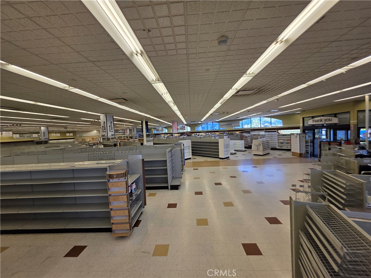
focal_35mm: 13
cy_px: 139
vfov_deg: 89.9
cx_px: 186
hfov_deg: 106.2
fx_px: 139
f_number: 1.9
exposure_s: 1/151
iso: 40
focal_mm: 2.2
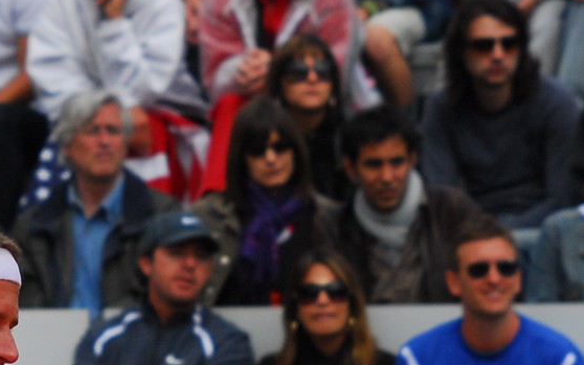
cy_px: 381
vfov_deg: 2.5
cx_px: -116
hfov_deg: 4.0
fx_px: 8278
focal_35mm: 520
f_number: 5.6
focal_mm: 98
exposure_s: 1/800
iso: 320
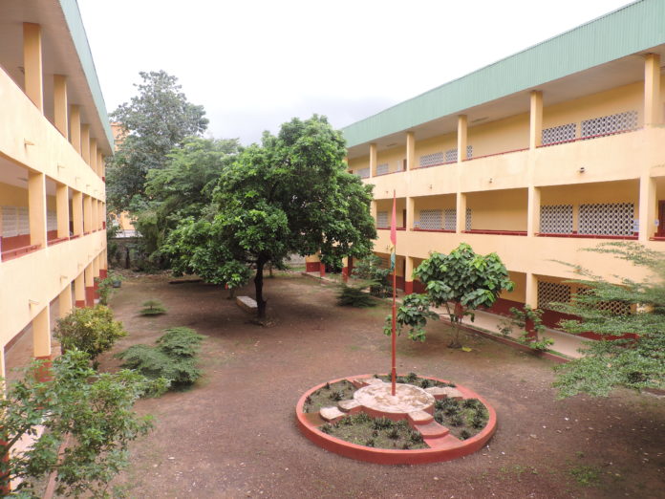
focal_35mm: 24
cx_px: 332
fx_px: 461
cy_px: 250
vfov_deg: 56.8
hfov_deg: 71.6
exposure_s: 1/200
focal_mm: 4.3
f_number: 3
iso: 100
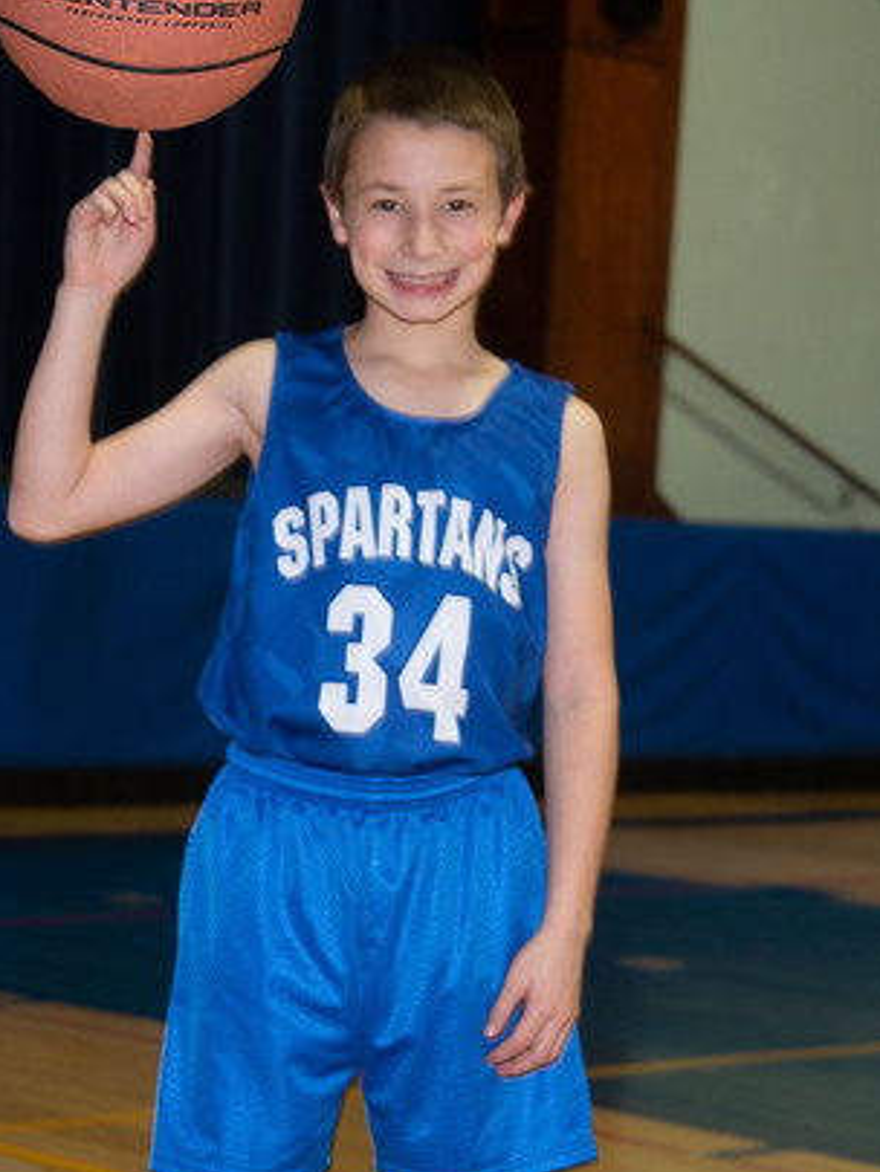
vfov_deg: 17.2
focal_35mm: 114
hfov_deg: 13.0
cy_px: 799
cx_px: 350
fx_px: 3862
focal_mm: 60
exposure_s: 1/60
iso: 800
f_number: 7.1
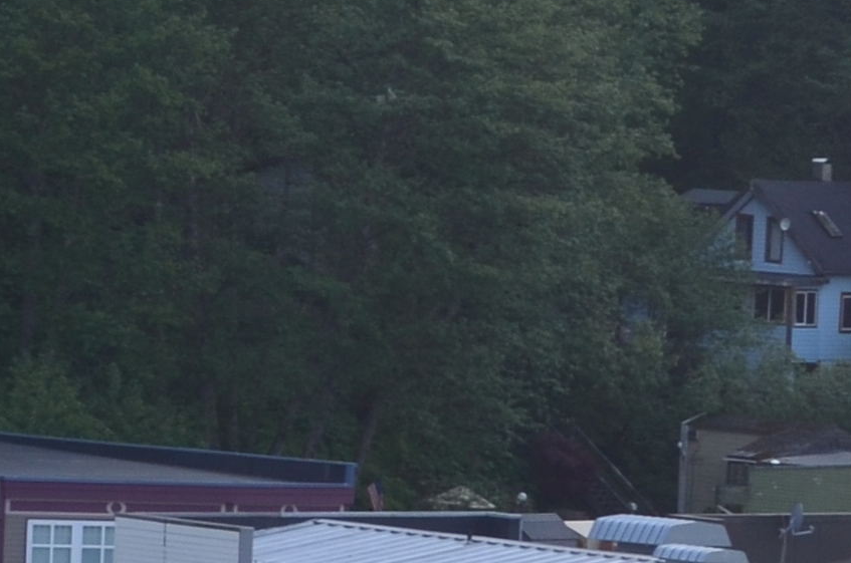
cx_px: 1089
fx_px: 7407
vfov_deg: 4.3
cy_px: 699
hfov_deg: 6.5
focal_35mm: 314
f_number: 11
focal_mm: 36
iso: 180
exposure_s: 1/125
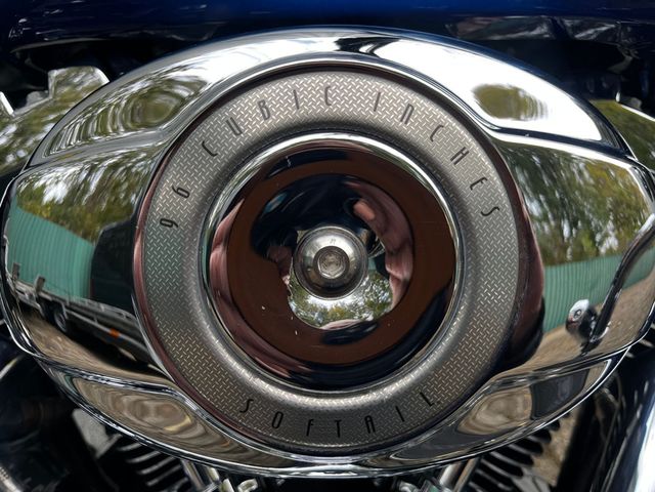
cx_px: 328
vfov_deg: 53.1
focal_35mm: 26
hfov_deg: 67.3
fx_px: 492
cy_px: 246
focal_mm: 5.1
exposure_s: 1/121
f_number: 1.6
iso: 50
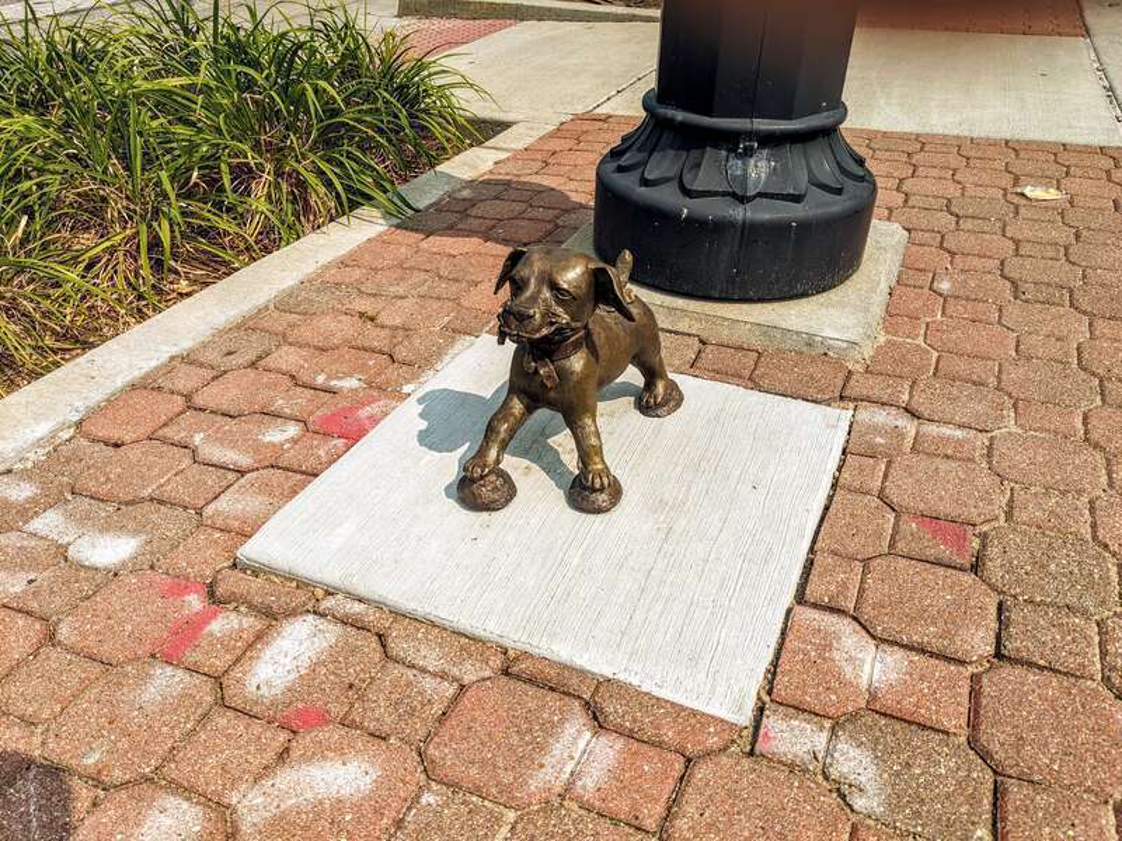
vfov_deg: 51.4
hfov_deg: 65.3
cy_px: 420
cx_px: 561
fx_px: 875
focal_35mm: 27
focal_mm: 4.38
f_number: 1.73
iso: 70
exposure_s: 1/3356
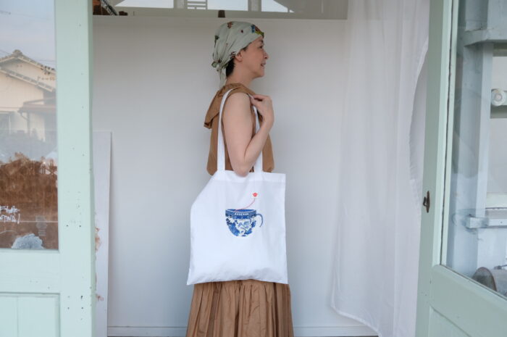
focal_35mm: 35
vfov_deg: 37.8
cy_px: 168
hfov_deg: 54.5
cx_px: 254
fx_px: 492
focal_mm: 23.3
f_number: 3.6
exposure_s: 1/125
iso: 640
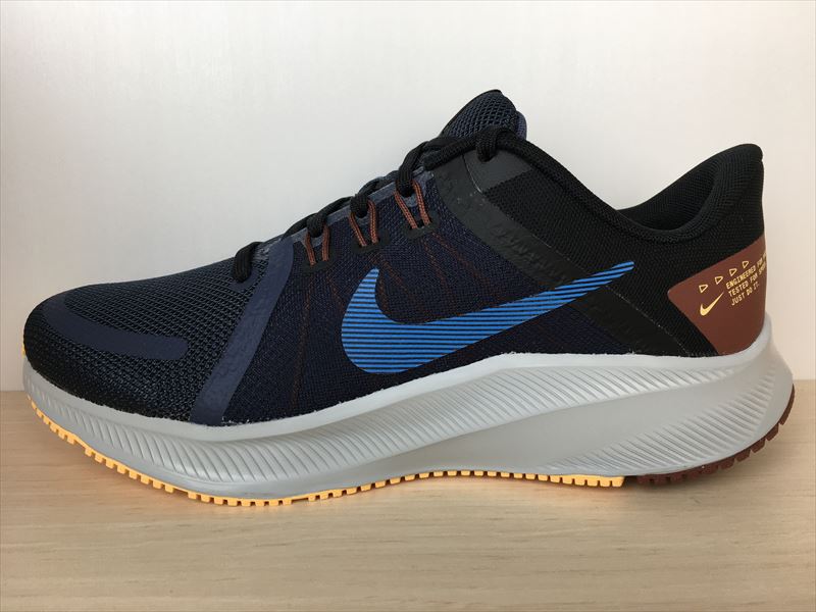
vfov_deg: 48.2
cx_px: 408
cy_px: 306
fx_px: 684
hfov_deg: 61.7
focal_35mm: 29
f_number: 2.2
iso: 40
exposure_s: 1/120
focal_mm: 4.15
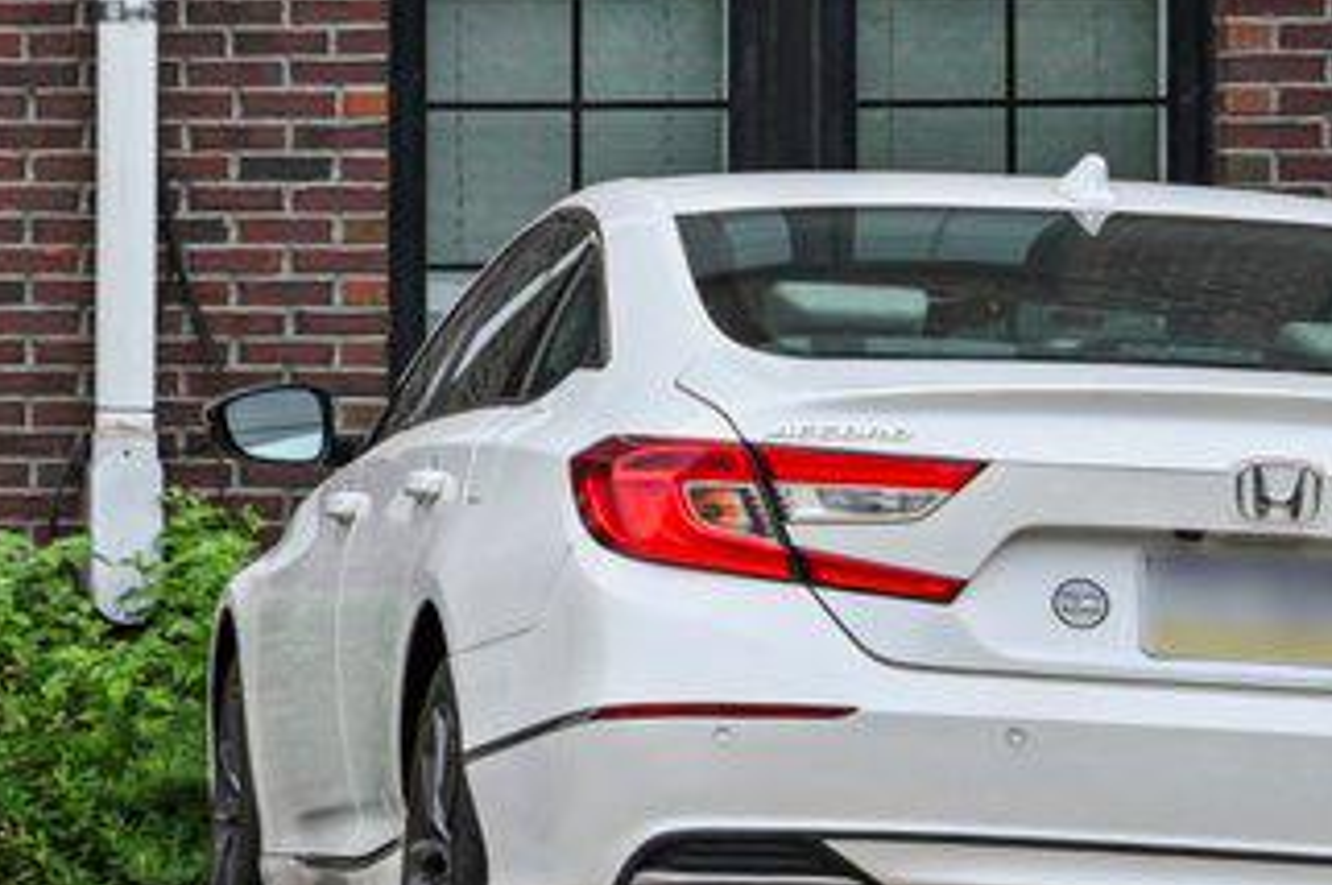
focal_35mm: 191
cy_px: -1305
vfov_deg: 6.8
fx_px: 7060
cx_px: -2863
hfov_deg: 8.6
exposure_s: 1/400
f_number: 8
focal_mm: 30
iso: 400
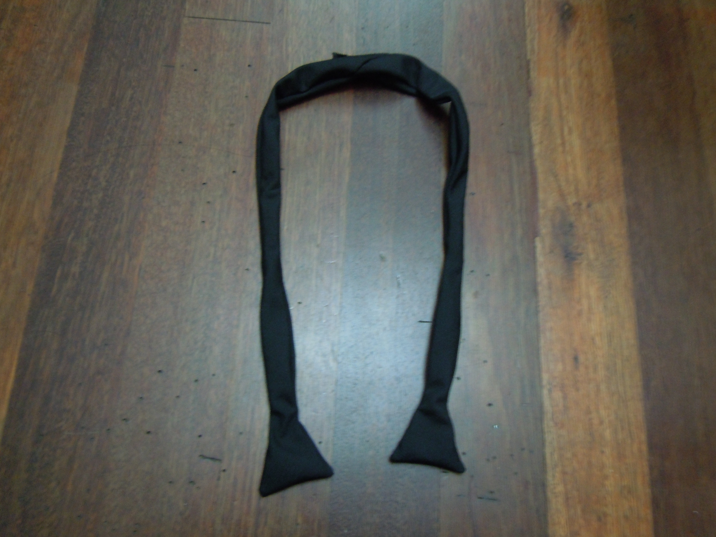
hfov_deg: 60.0
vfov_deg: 46.8
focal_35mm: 30
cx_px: 358
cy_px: 268
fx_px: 621
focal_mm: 5.4
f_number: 3.5
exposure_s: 1/5
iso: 400
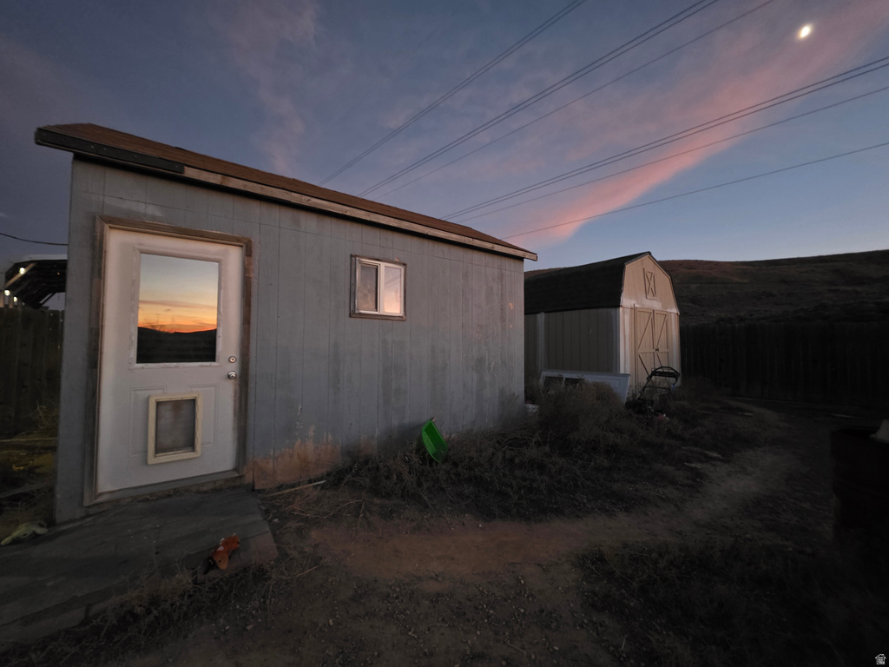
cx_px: 444
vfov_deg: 89.9
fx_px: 334
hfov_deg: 106.2
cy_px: 334
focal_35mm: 13
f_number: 1.9
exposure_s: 1/24
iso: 1000
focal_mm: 2.2
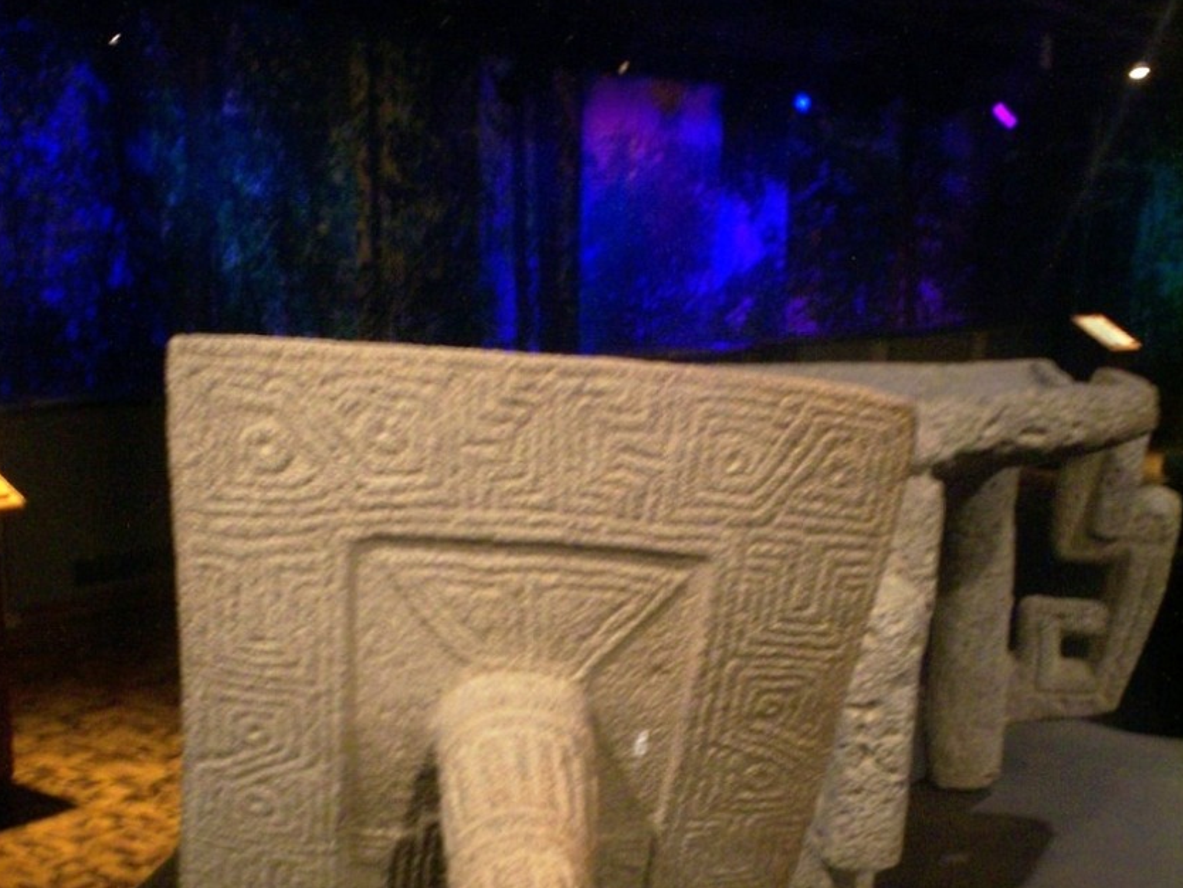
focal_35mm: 49
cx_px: 598
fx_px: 1675
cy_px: 701
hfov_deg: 38.9
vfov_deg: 29.1
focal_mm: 6
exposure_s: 1/4
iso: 200
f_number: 4.5
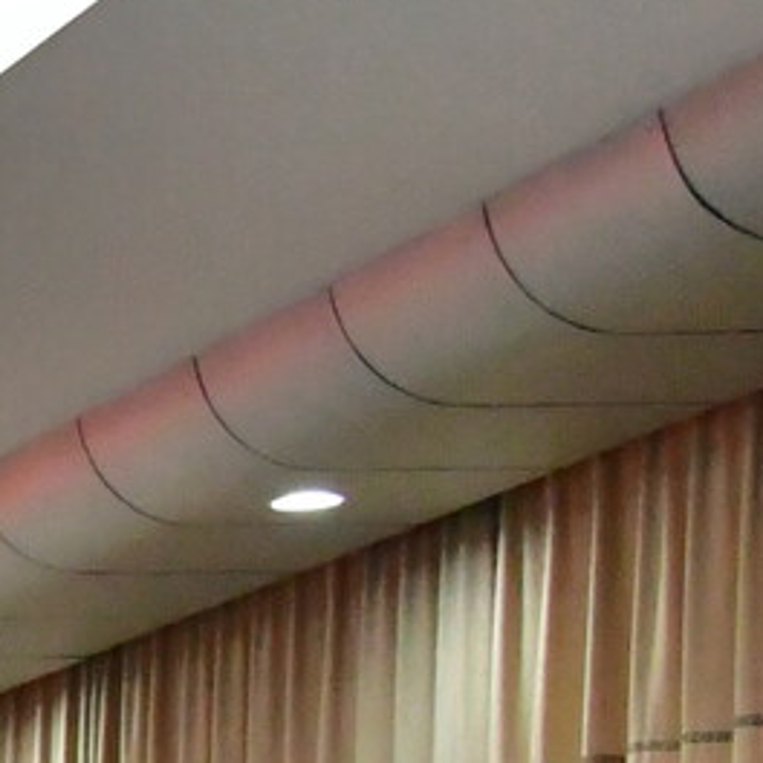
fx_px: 5087
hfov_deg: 7.2
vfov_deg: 8.1
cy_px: 1598
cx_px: -1855
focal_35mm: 204
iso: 5000
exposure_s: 1/250
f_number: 8
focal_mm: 22
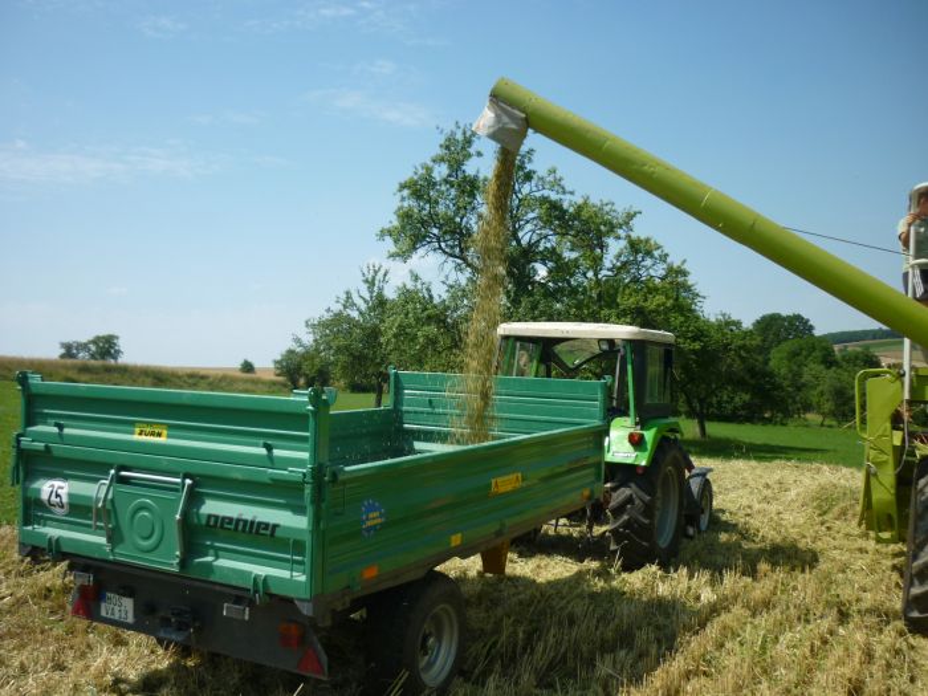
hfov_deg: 55.4
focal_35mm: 33
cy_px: 348
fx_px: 885
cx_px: 464
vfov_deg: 42.9
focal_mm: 5.5
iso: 80
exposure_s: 1/200
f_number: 8
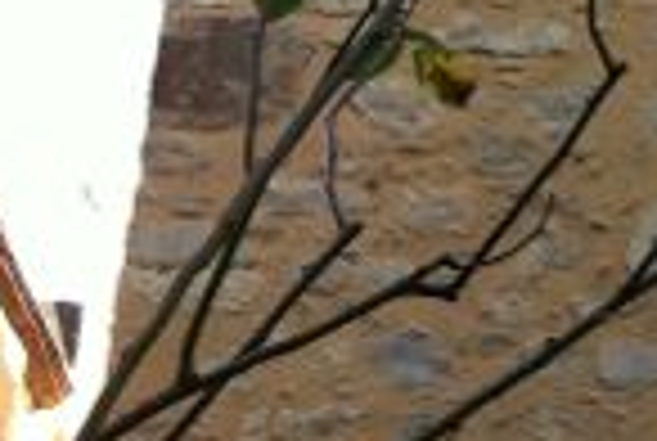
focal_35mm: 159
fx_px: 2908
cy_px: -22
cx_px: 1053
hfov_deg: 12.2
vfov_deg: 8.6
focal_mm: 3.85
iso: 80
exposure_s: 1/173
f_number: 2.8
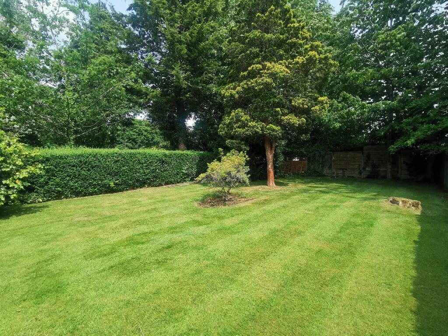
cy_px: 168
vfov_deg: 74.7
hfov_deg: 91.0
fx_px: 220
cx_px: 224
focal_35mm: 17
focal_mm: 2.26
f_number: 2.2
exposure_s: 1/788
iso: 50
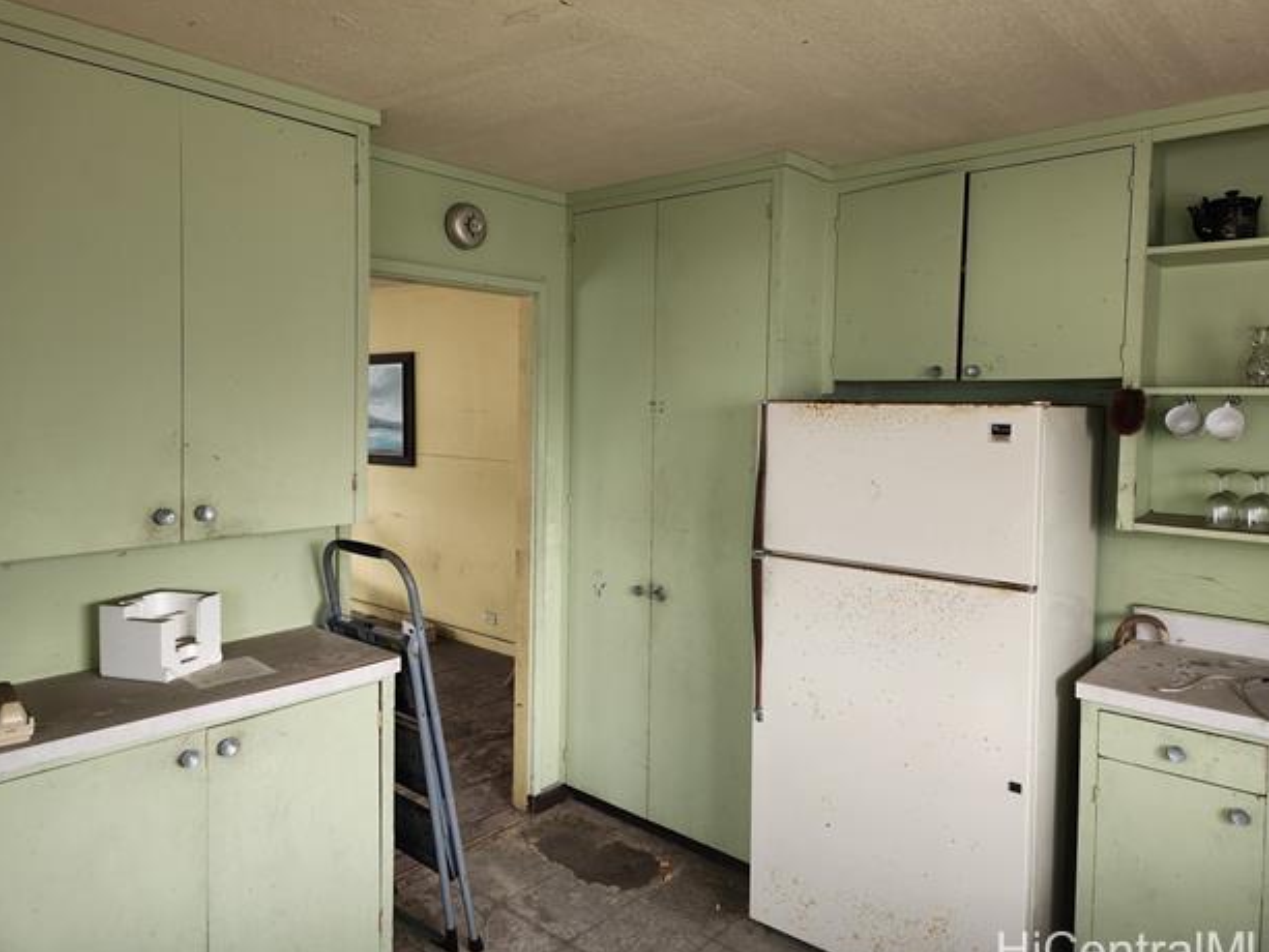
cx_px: 640
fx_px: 880
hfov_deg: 71.6
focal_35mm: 24
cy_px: 474
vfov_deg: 56.8
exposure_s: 1/120
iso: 160
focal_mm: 5.4
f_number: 1.8
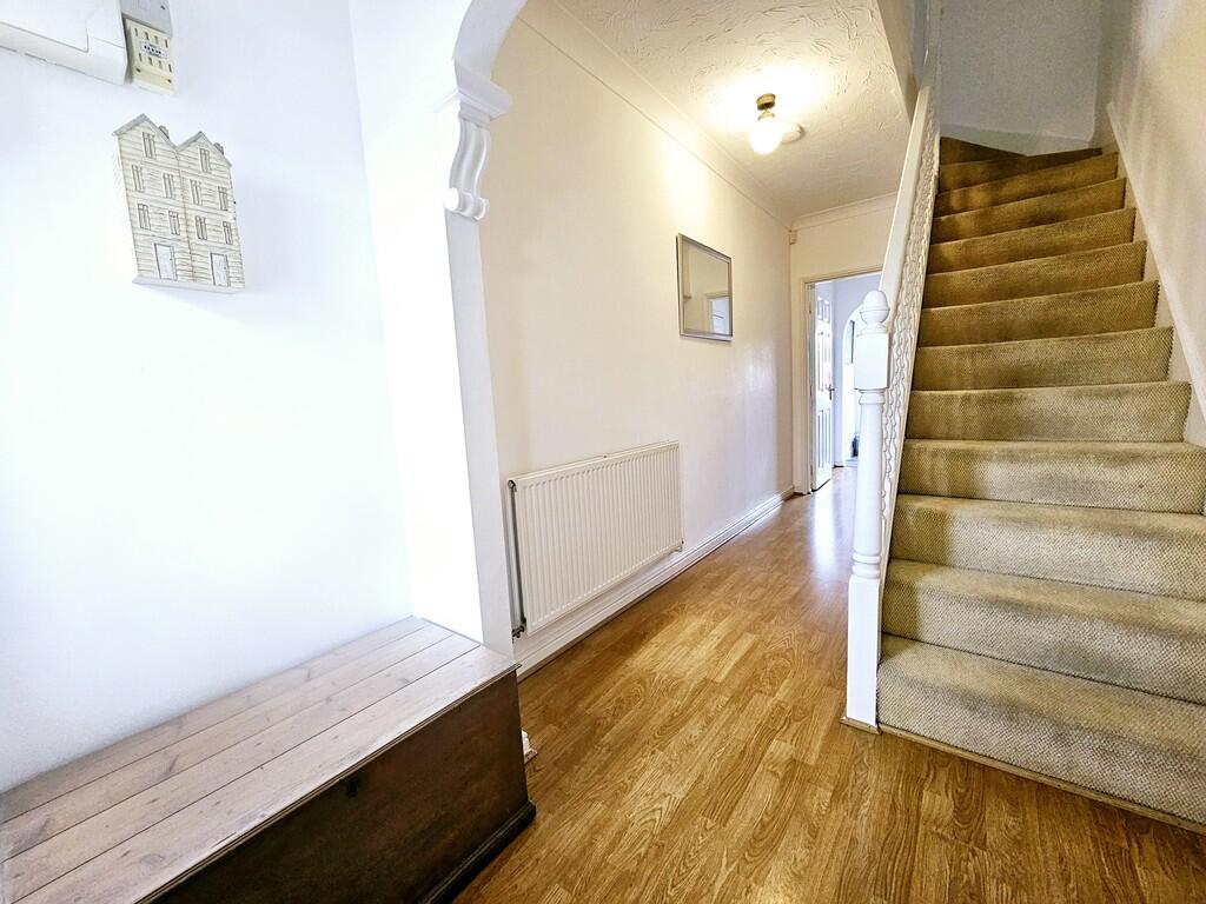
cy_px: 452
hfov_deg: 106.2
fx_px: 453
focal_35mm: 13
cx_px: 603
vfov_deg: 89.9
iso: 200
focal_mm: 2.2
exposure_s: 1/71.4
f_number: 2.2
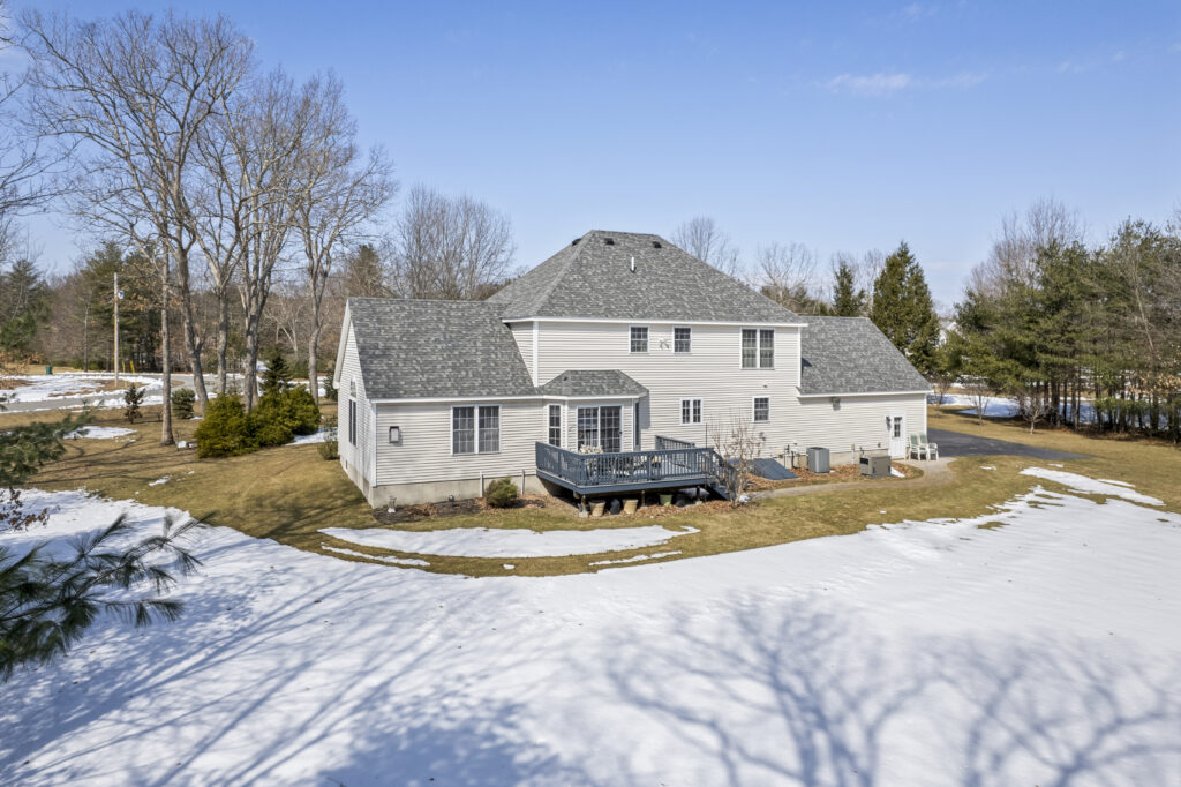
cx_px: 590
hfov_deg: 78.6
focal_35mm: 22
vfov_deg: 57.2
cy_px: 394
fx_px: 721
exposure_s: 1/500
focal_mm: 8.38
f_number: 2.8
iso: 100
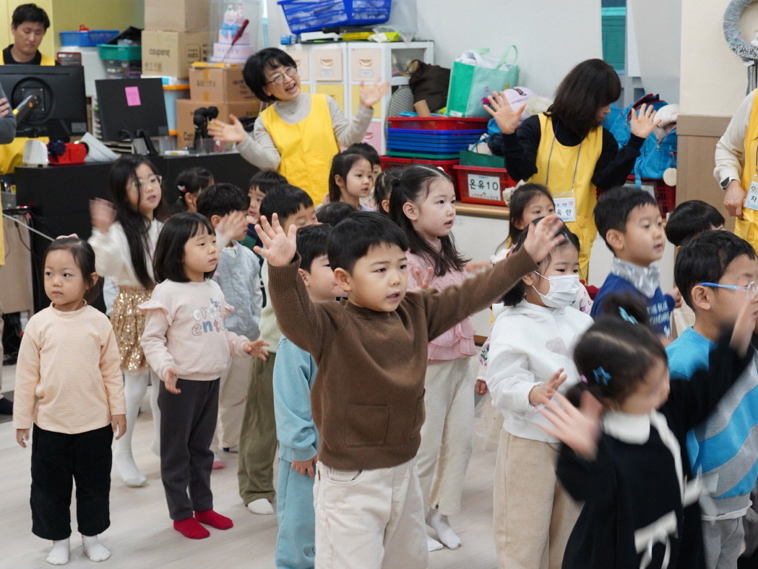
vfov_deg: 22.3
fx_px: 1445
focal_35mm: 66
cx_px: 371
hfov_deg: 29.4
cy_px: 288
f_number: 7.1
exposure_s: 1/60
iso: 2500
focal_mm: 60
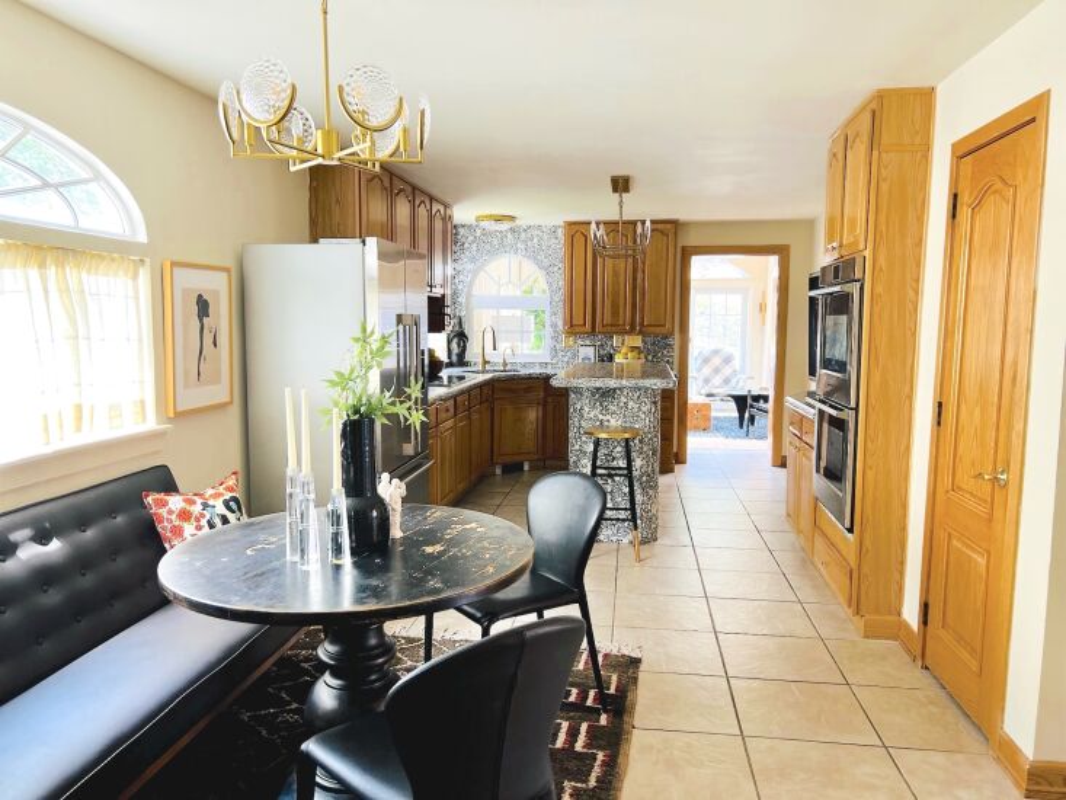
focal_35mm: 26
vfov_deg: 53.1
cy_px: 400
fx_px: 801
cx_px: 533
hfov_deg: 67.3
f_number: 1.5
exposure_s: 1/60
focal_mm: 5.7
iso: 100
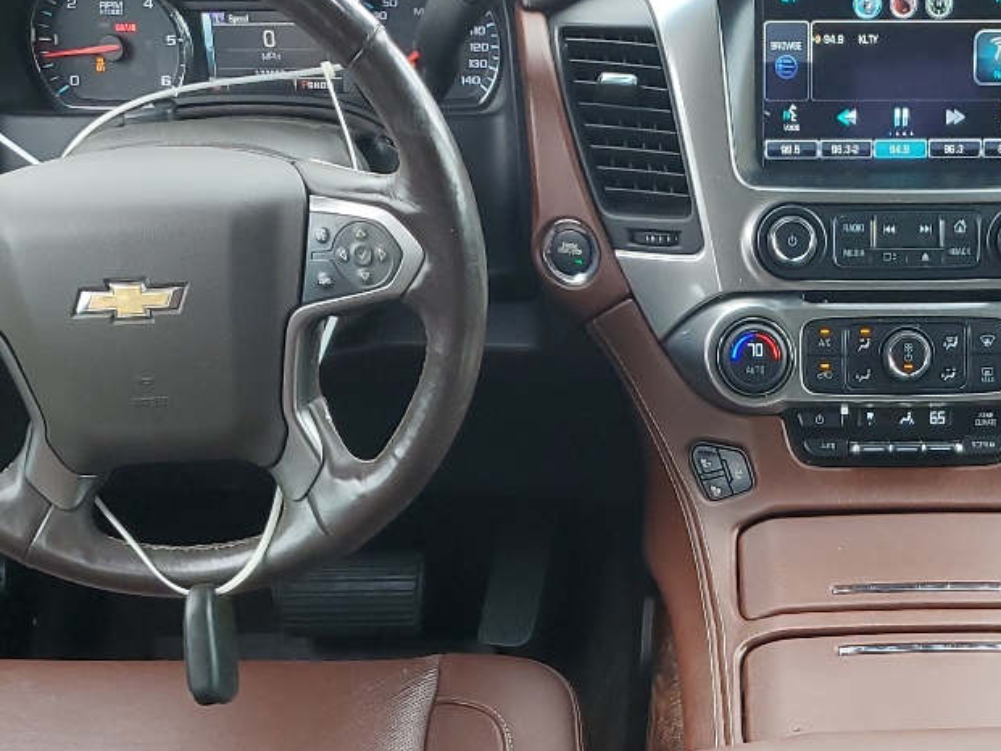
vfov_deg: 21.0
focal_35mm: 67
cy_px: 795
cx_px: 812
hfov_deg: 28.3
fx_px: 1938
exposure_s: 1/120
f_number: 1.5
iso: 62
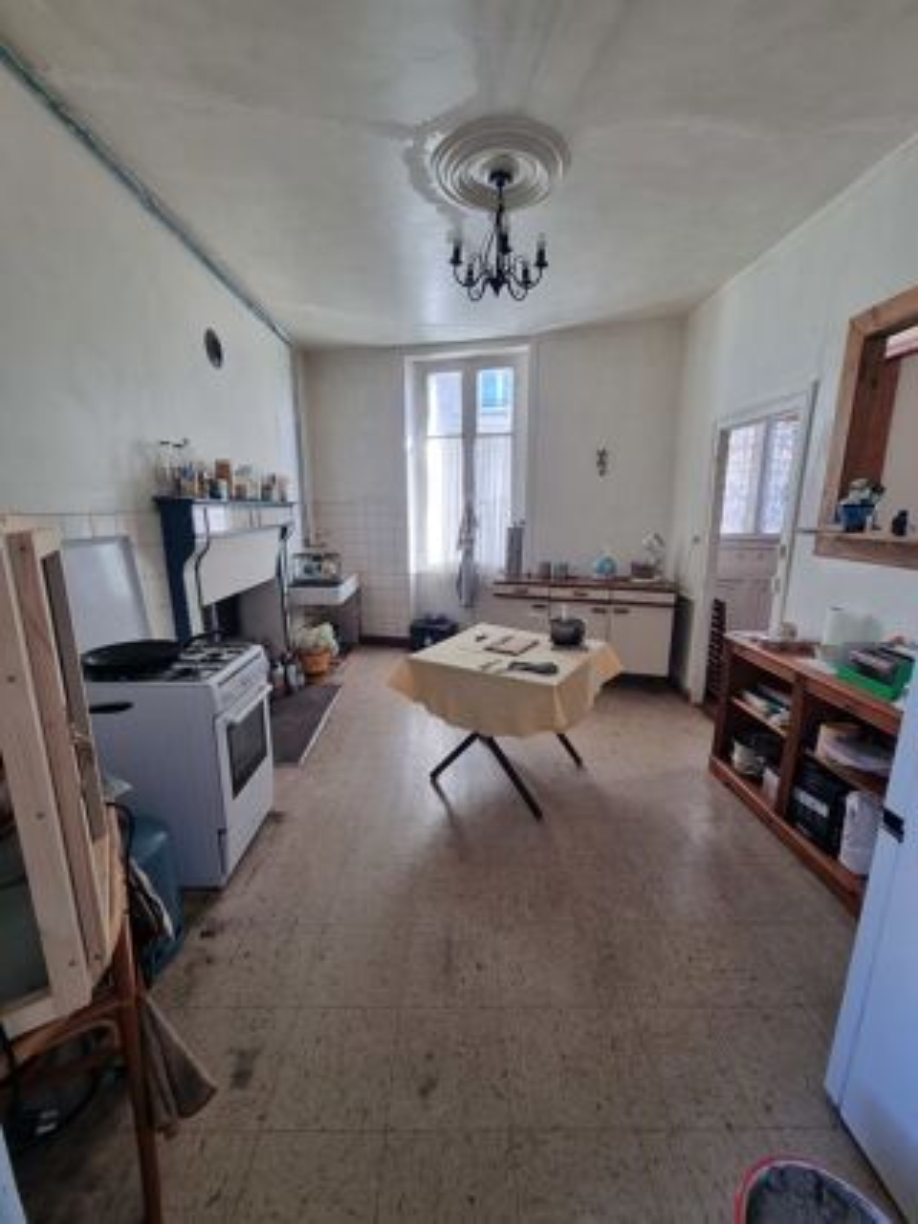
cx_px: 459
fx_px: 460
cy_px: 612
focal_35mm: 13
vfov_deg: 106.2
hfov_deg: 89.9
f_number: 2.2
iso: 80
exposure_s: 1/50
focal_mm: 2.2
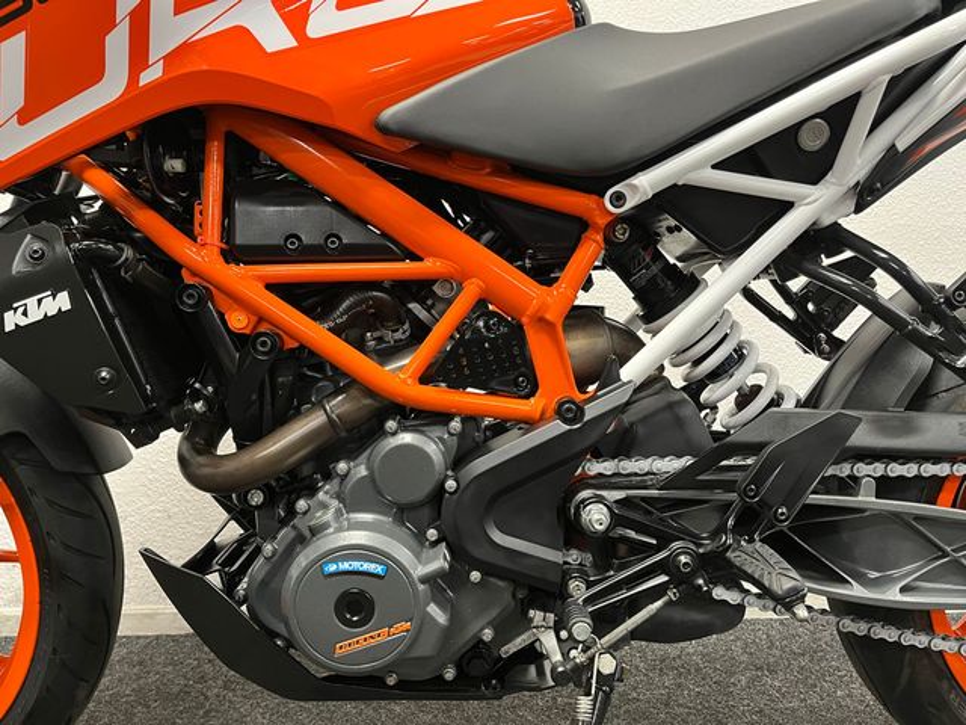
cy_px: 362
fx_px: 726
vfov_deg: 53.1
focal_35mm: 26
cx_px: 483
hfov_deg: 67.3
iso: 500
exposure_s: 1/50
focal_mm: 5.1
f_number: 1.6
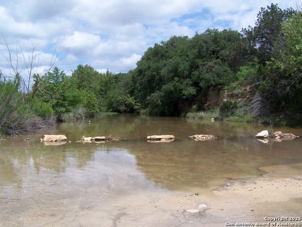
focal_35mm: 38
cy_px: 114
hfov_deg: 49.0
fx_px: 332
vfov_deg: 37.7
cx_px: 151
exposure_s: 1/1000
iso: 80
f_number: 4
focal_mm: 6.3
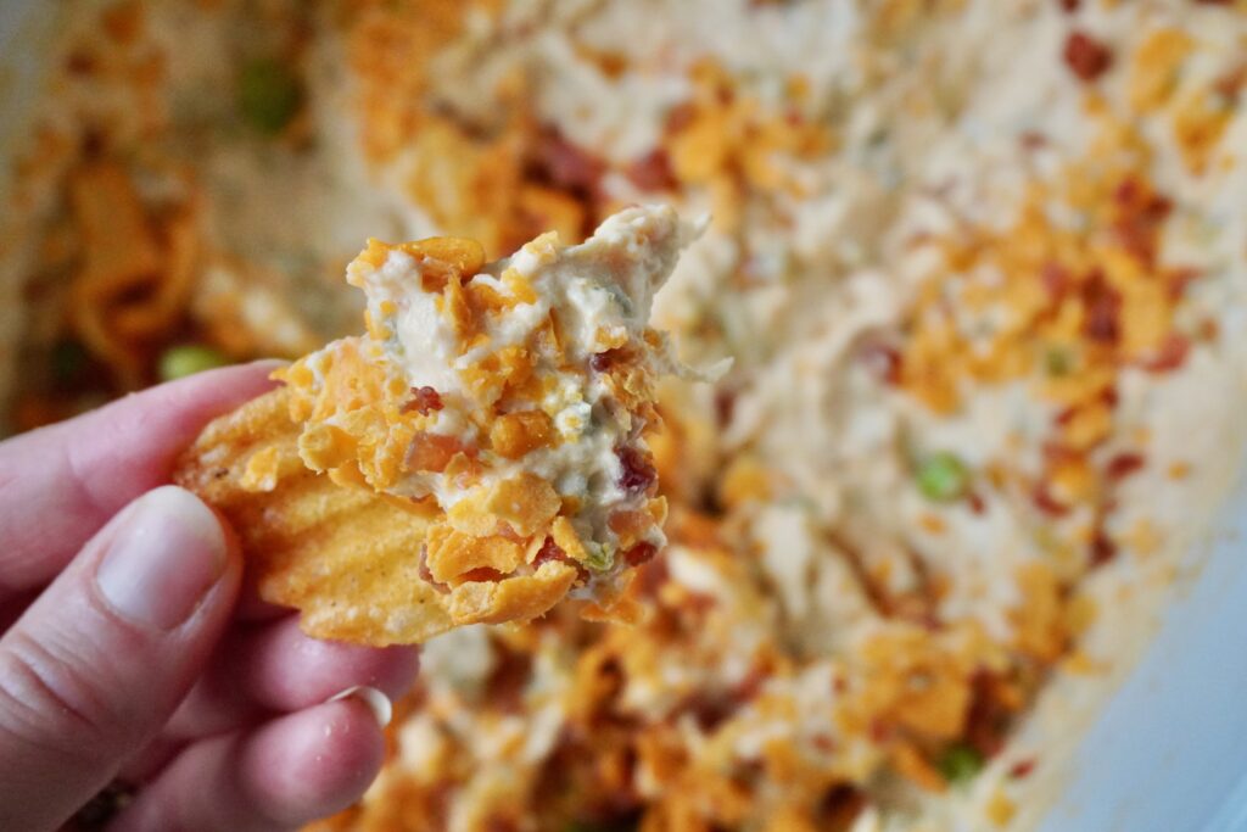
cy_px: 416
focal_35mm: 45
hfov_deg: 43.6
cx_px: 624
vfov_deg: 29.9
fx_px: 1559
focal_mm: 30
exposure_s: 1/640
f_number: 5.6
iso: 2500
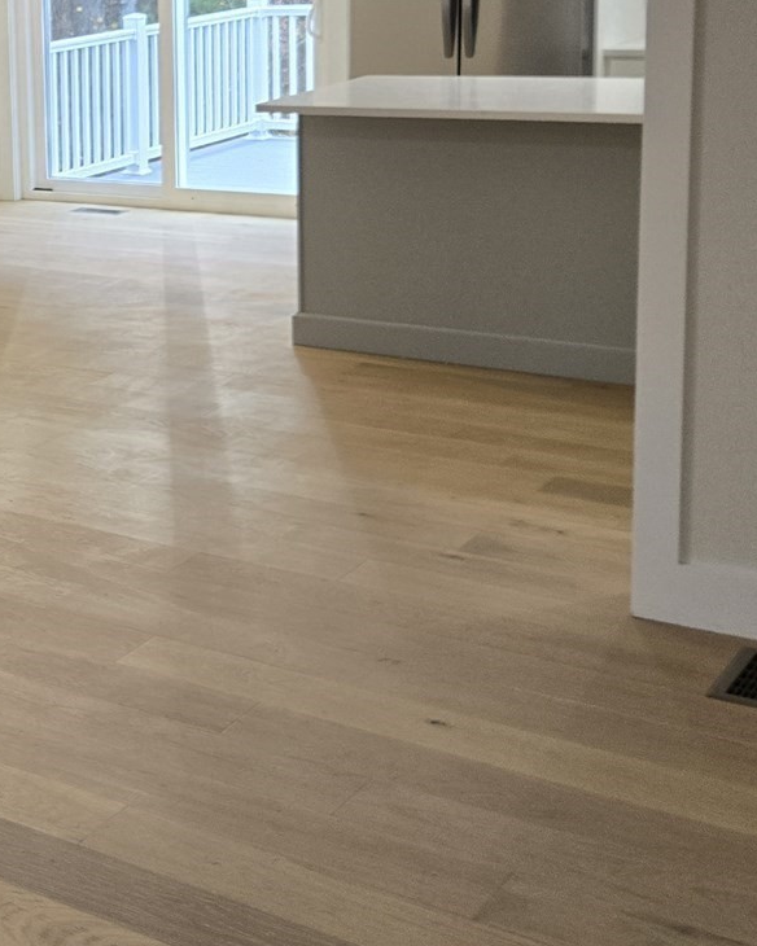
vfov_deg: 29.4
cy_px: 200
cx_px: -286
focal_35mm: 63
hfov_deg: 21.4
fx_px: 1764
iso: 160
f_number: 1.8
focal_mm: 5.4
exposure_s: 1/120
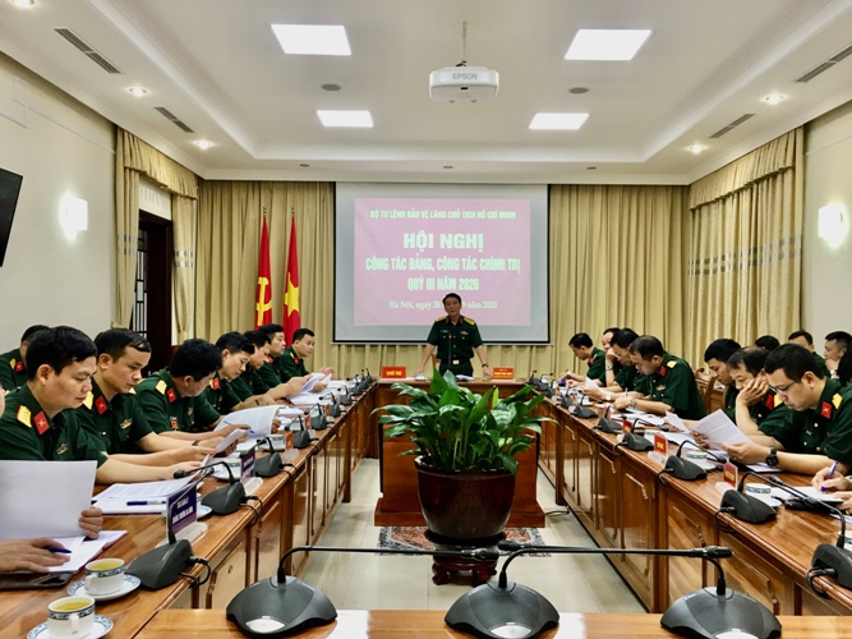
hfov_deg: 61.7
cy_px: 320
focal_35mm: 29
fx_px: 714
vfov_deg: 48.2
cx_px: 426
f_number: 2.2
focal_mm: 4.15
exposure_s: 1/17
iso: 40
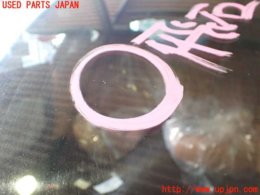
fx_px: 225
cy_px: 98
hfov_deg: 60.0
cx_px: 130
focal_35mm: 30
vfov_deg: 46.8
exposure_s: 1/100
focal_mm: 5.4
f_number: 2.3
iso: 800
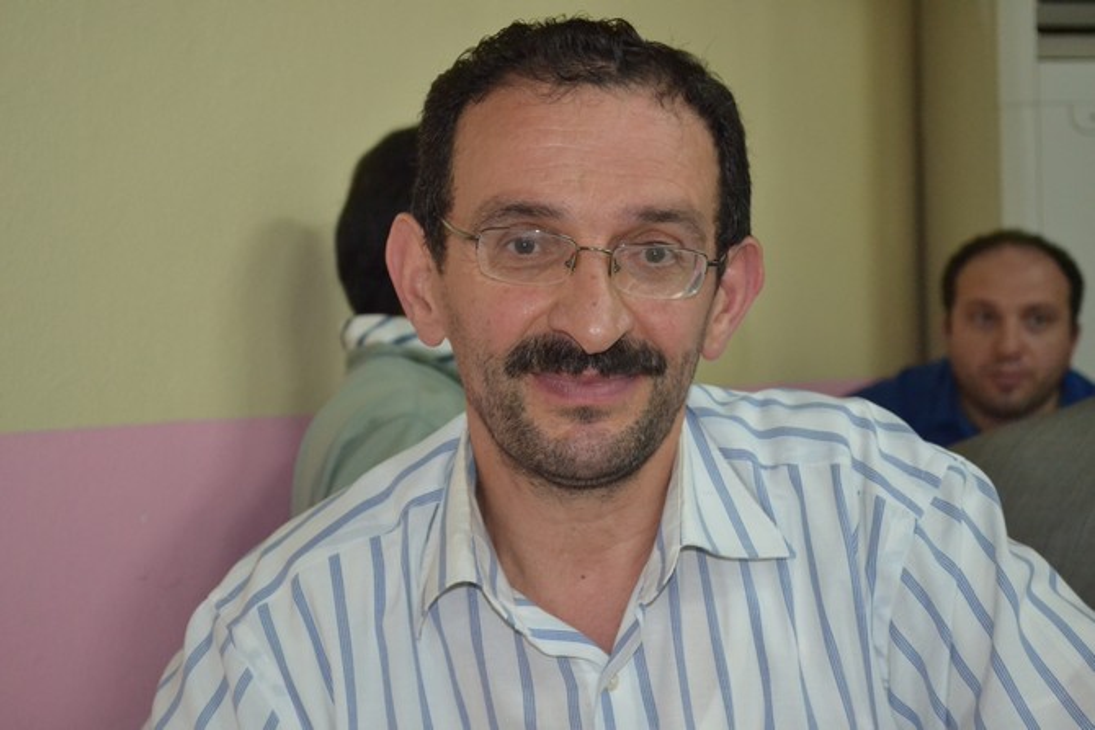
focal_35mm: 72
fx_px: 2190
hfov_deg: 28.1
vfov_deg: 18.9
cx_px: 548
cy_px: 365
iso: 2800
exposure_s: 1/60
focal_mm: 48
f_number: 5.6
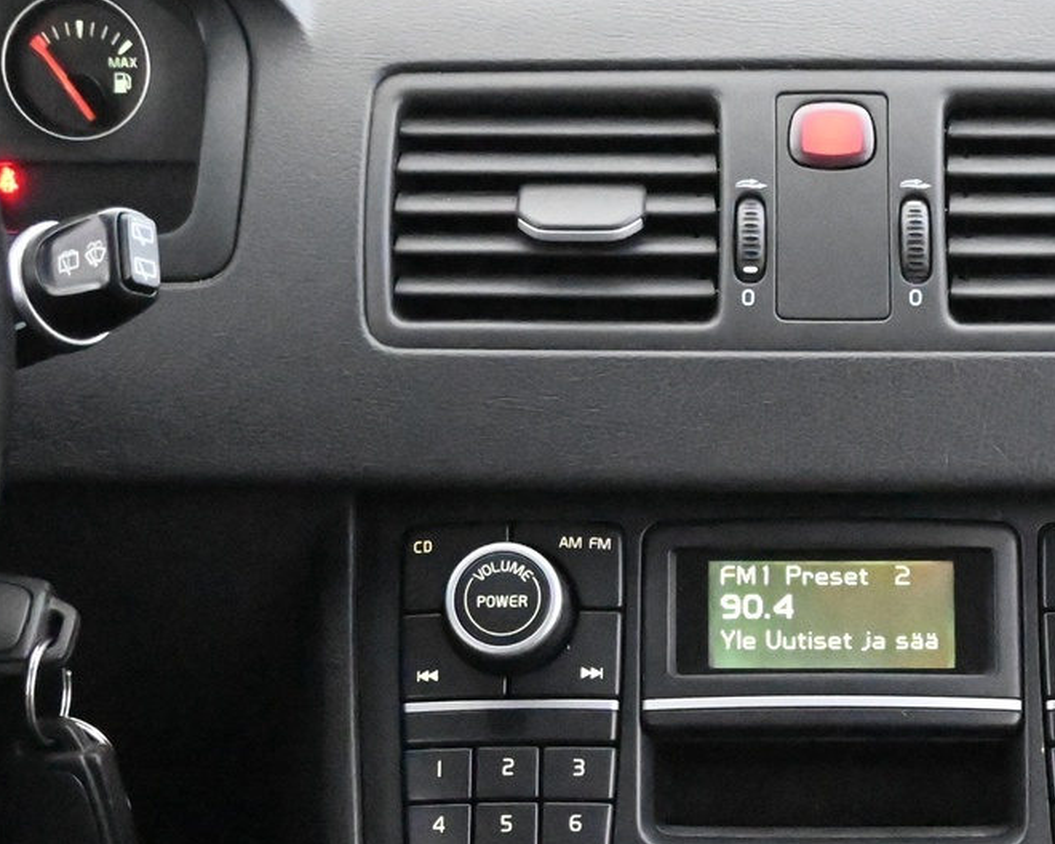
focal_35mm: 100
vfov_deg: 15.2
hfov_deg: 19.0
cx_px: 841
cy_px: 716
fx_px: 3127
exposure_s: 1/50
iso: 22800
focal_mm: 29
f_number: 4.8
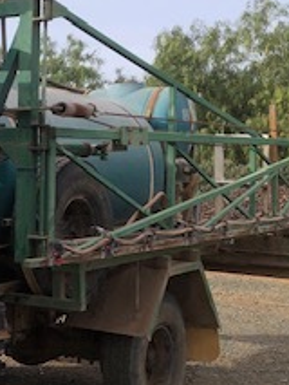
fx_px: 934
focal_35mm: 84
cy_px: 170
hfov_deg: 16.2
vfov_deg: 23.3
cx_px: -135
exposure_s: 1/1499
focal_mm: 3.99
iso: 20
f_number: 1.8
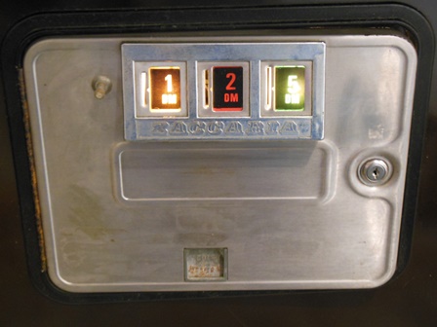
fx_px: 833
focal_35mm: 66
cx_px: 218
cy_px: 164
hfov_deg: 29.4
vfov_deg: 22.3
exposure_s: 1/3
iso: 800
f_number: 4.3
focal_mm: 11.7
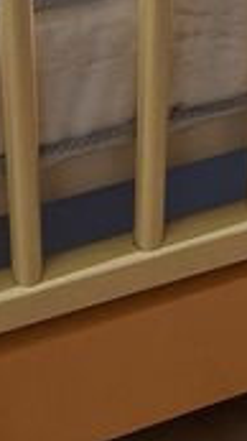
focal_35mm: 145
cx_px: 313
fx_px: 1692
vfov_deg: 14.5
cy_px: -36
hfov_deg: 8.2
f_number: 1.8
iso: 250
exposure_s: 1/50
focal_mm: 5.54
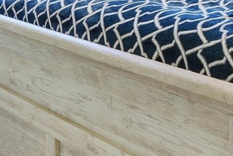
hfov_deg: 22.2
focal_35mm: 84
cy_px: -93
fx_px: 544
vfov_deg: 14.9
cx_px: 283
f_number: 9
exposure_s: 1/125
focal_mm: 16
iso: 320
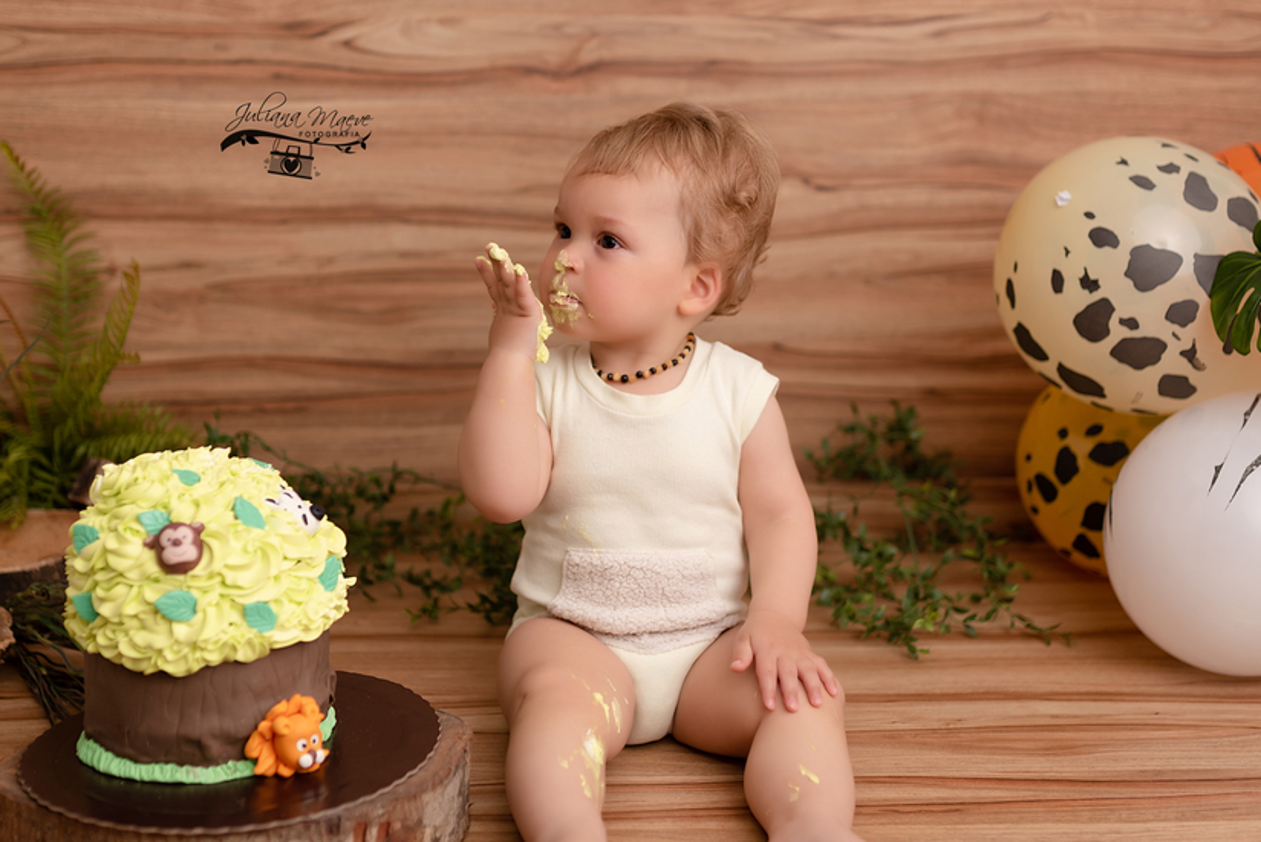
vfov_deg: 26.5
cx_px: 594
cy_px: 379
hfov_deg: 38.9
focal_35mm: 51
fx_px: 1787
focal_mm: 35
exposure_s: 1/100
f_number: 1.8
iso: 100
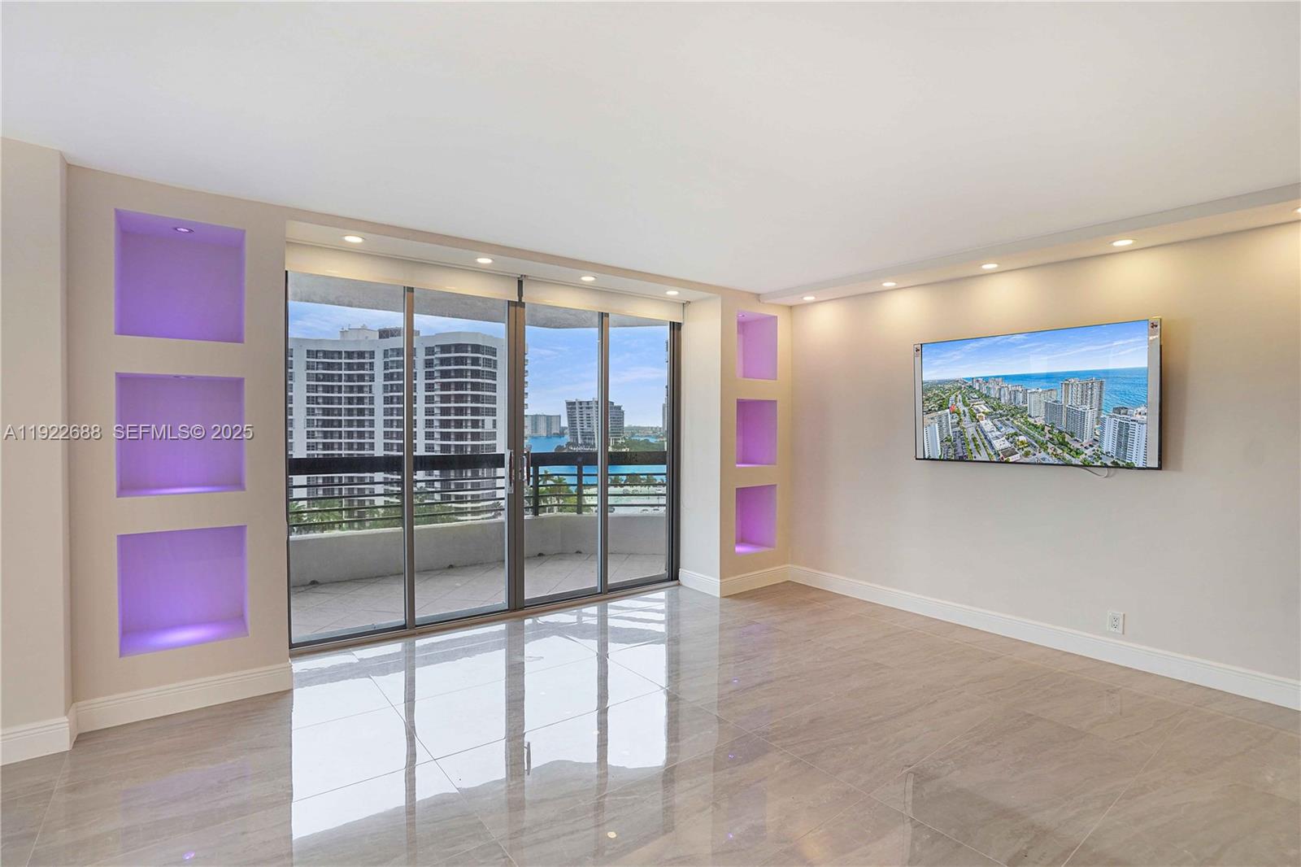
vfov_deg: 73.7
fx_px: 578
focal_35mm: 16
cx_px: 650
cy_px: 434
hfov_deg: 96.7
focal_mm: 16
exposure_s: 1/125
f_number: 4
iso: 320
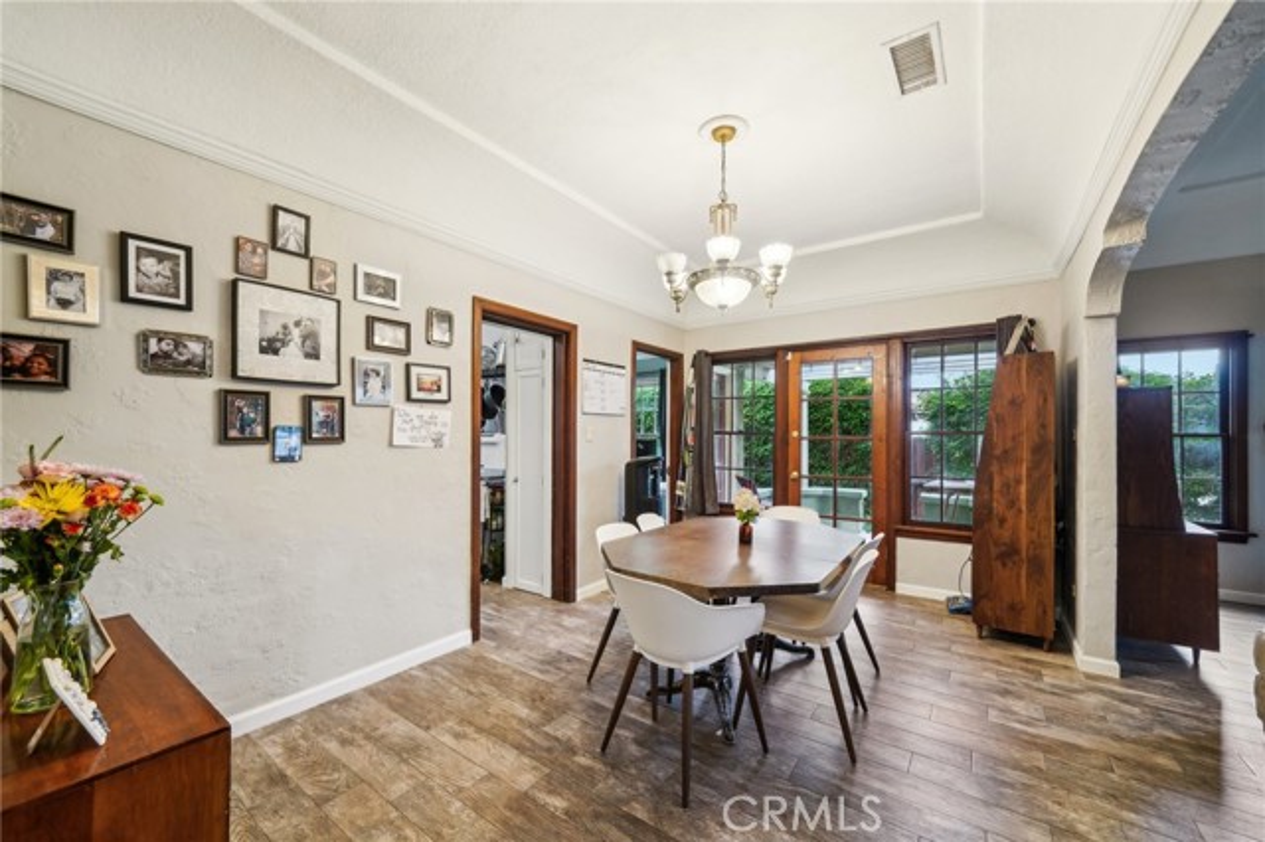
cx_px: 632
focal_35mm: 13
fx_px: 457
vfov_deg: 85.4
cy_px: 421
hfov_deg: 108.4
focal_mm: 13
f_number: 7.1
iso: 400
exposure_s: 1/13
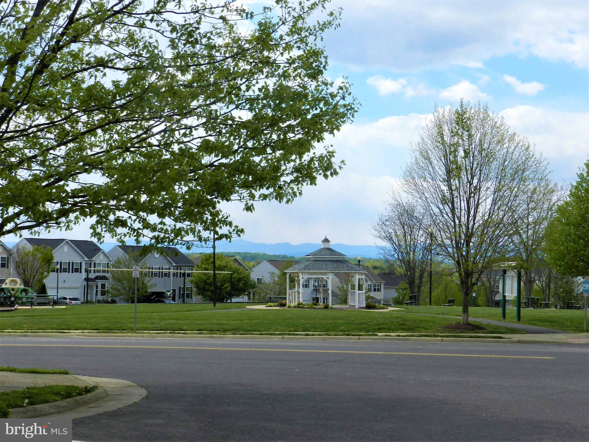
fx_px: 902
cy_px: 221
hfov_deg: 36.2
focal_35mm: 53
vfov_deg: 27.5
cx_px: 294
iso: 160
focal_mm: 9.4
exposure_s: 1/800
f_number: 5.6
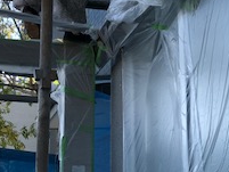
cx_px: 188
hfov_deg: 21.7
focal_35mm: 89
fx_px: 589
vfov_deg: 16.5
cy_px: 47
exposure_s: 1/587
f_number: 1.8
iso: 20
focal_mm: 3.99
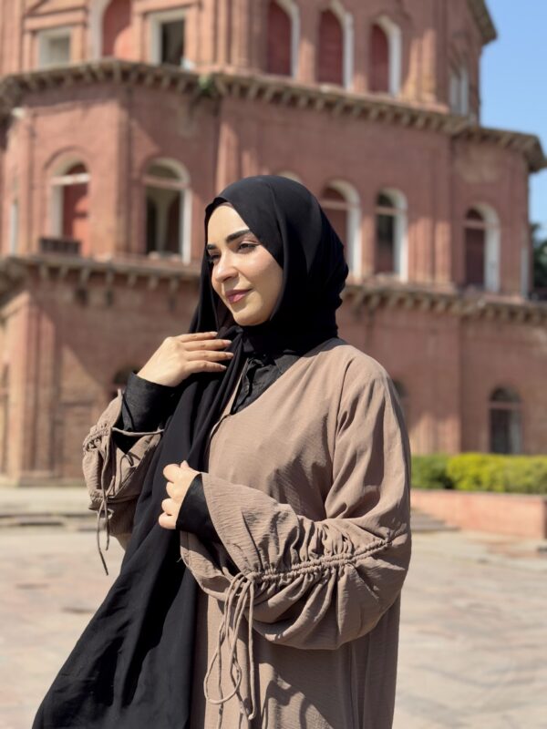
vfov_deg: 39.7
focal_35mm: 48
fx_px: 1011
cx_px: 274
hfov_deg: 30.3
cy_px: 364
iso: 64
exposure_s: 1/2959
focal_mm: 6.76
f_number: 1.78
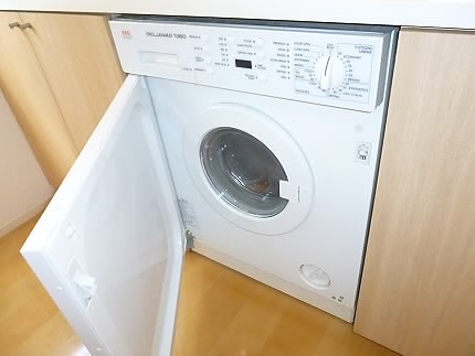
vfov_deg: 54.9
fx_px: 343
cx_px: 238
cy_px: 178
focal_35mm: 25
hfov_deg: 69.4
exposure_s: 1/125
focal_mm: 4.5
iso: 1600
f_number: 3.1
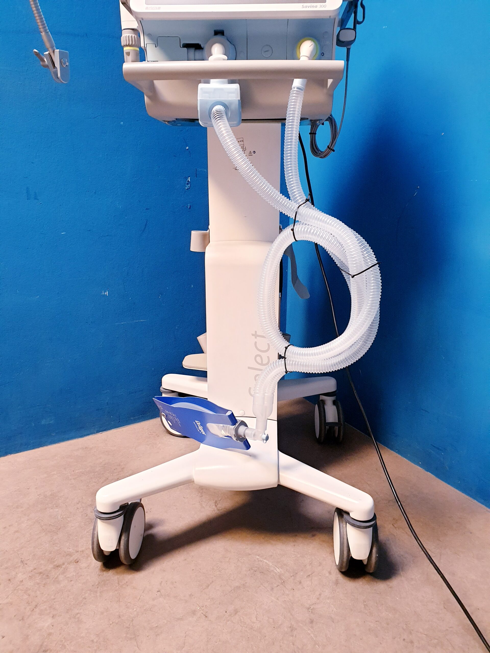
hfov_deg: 53.1
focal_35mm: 26
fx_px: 491
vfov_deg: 67.3
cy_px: 326
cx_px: 245
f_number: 2.4
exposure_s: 1/33
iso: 250
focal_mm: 4.3
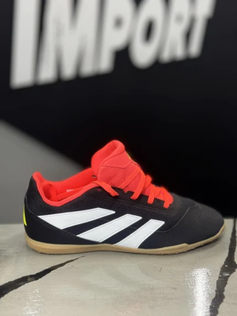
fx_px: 438
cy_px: 158
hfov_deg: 30.3
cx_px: 118
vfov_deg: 39.6
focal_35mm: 48
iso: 250
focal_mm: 6.76
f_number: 1.78
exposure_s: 1/60
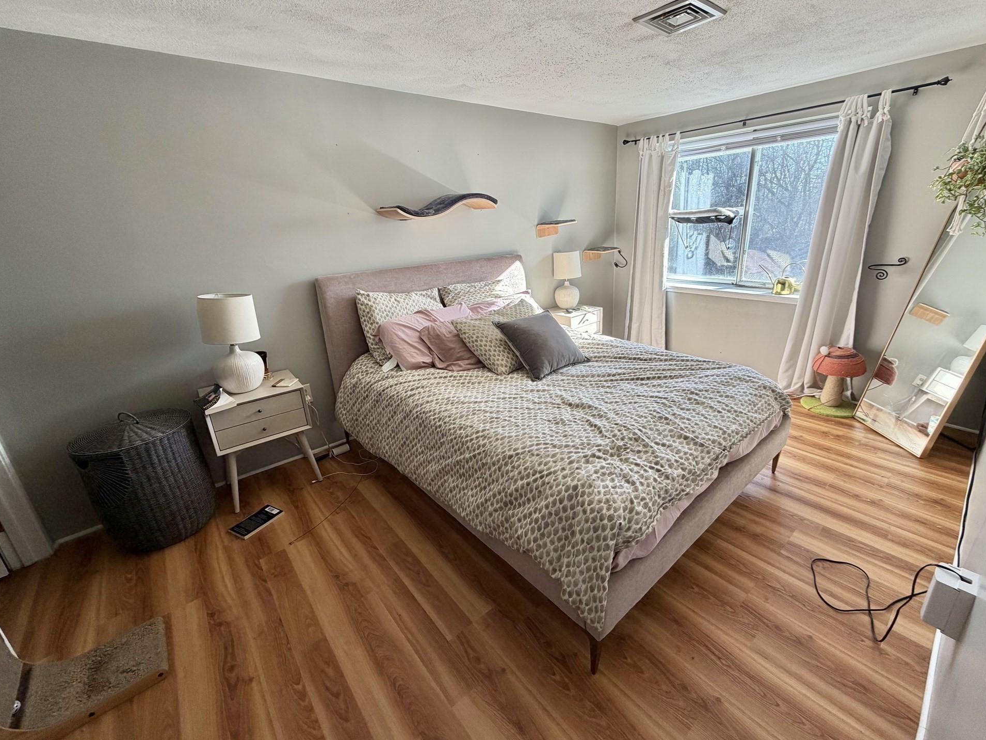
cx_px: 521
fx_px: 427
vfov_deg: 81.8
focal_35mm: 15
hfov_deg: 98.1
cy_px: 362
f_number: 2.2
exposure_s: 1/121
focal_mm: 2.22
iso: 80
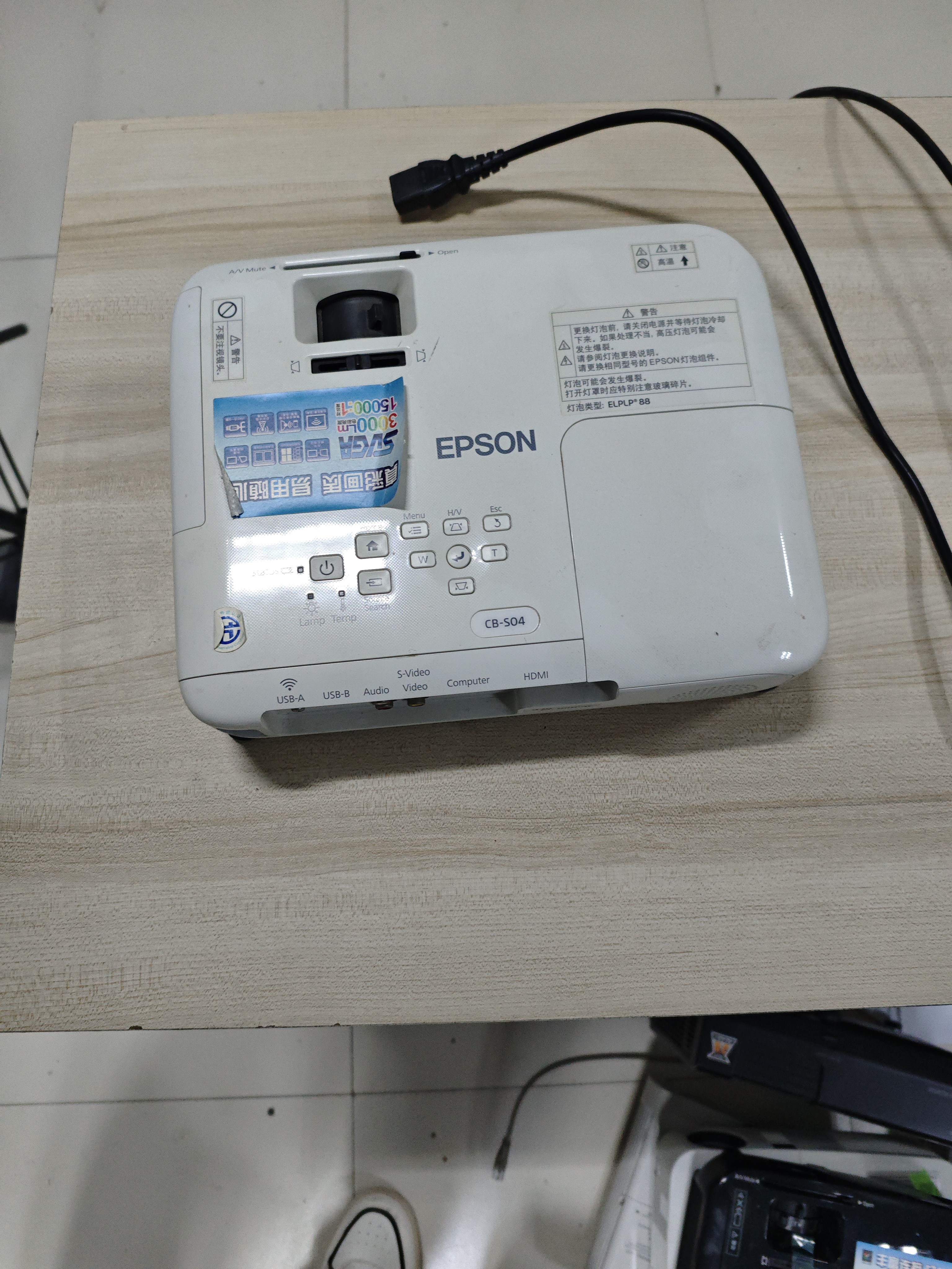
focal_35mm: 23
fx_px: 843
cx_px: 476
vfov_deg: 73.9
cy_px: 634
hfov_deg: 58.9
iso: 500
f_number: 1.6
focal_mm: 6.55
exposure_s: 1/50
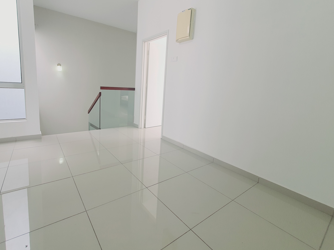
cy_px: 110
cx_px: 154
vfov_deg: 77.8
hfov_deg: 94.3
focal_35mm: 16
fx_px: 154
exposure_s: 1/100
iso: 64
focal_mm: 1.8
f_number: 2.2
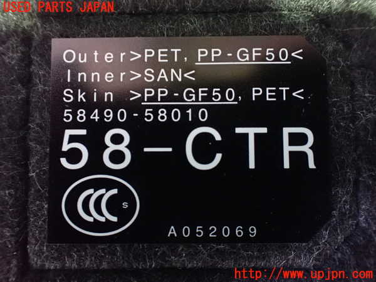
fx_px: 326
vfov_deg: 46.8
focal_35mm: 30
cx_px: 188
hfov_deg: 60.0
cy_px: 141
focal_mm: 5.4
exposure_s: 1/15
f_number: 2.3
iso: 1600
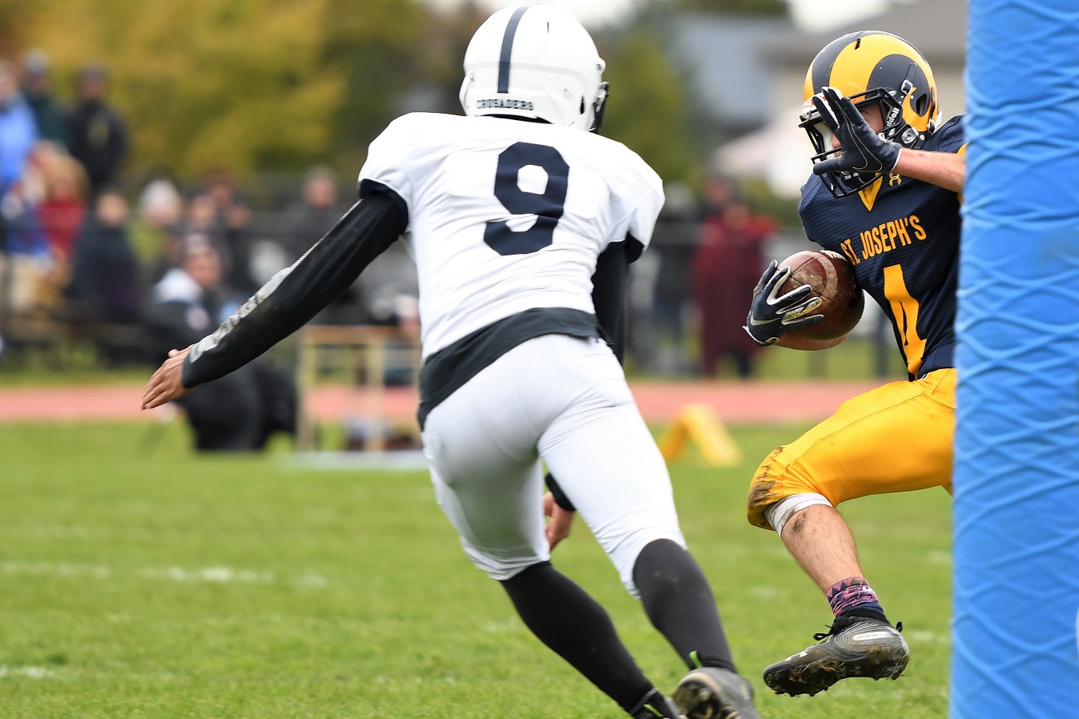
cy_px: 360
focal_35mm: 285
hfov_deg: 7.2
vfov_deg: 4.8
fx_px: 8541
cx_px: 540
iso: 450
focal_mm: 190
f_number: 2.8
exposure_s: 1/1000
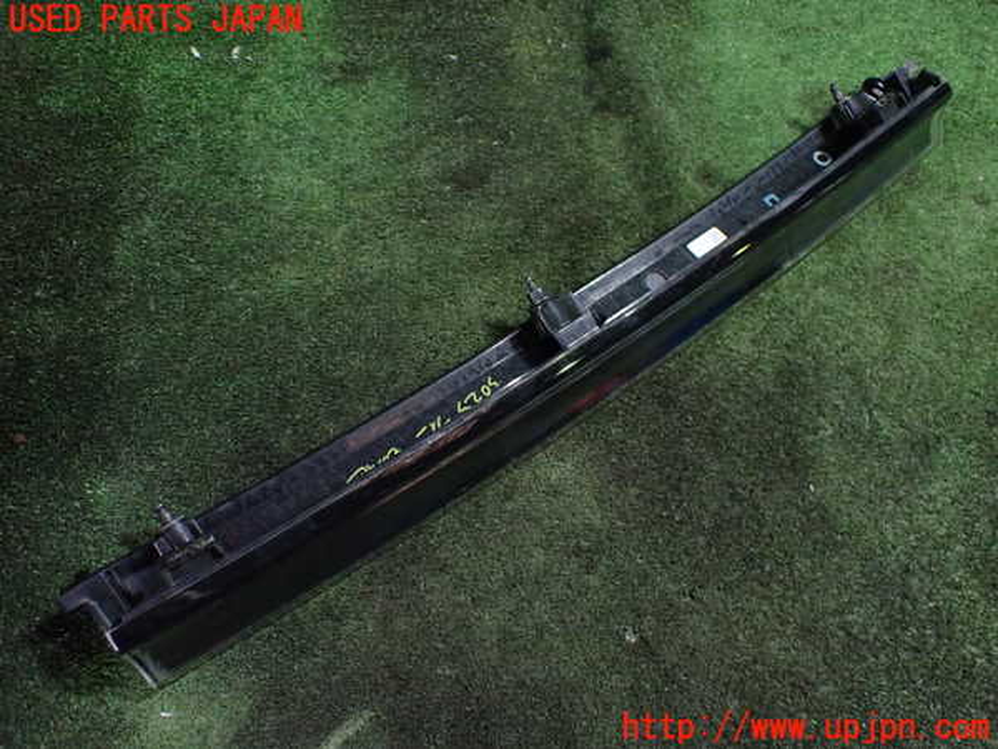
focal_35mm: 30
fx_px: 865
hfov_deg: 60.0
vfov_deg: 46.8
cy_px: 374
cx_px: 499
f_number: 2.3
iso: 800
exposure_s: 1/100
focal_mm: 5.4
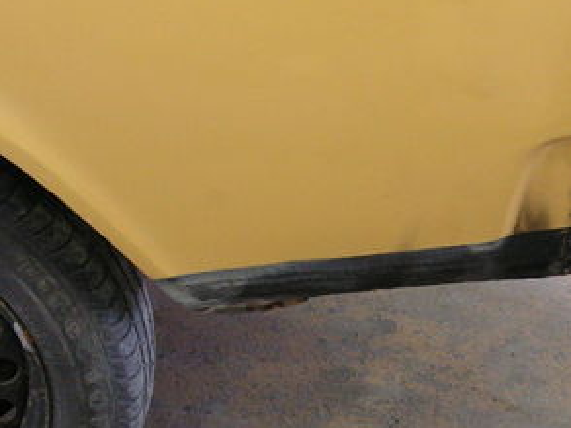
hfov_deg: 24.3
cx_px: 467
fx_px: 1303
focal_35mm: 79
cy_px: 352
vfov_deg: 18.5
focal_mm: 6
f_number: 3.2
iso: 200
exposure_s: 1/15
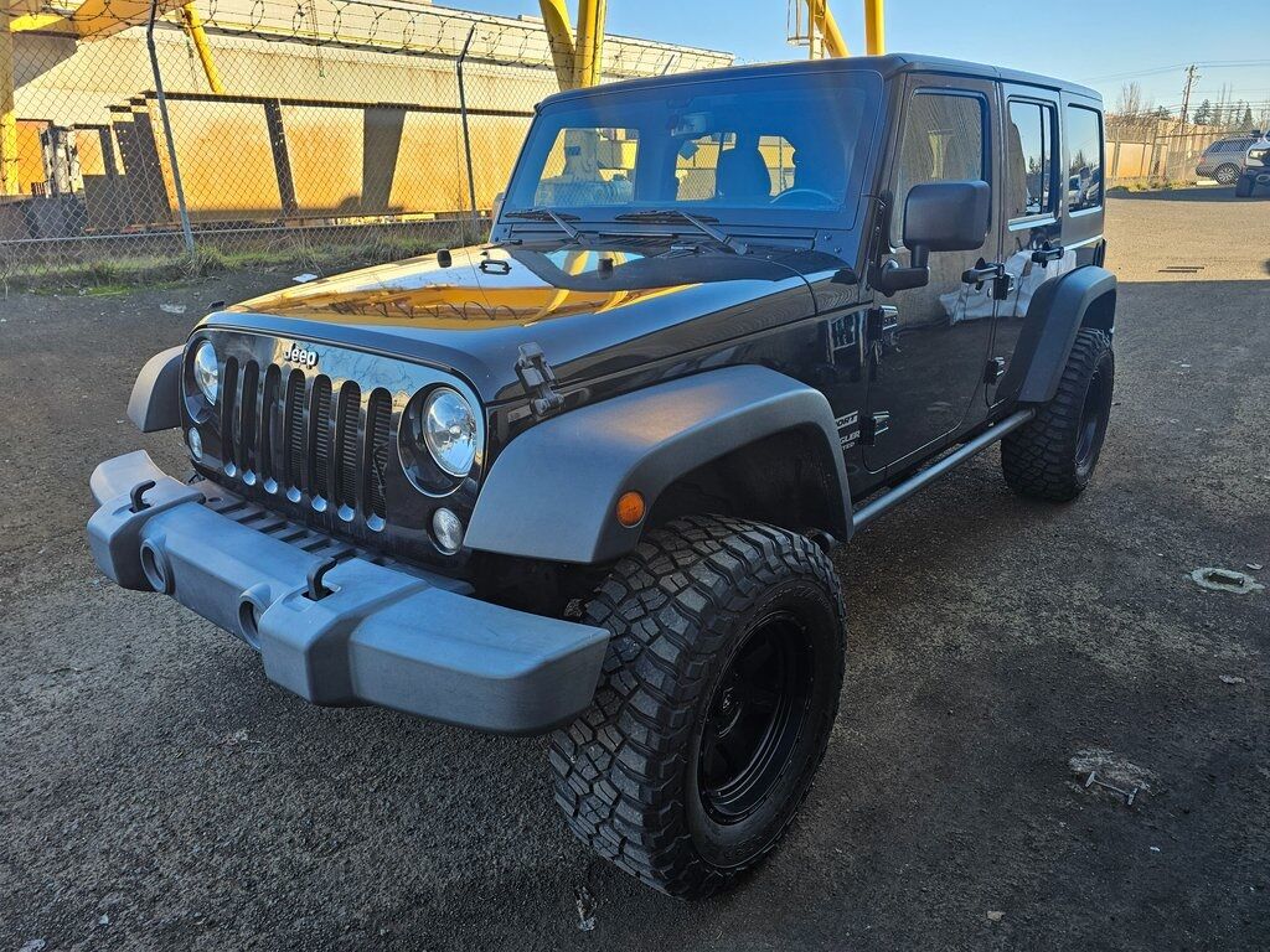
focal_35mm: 23
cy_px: 476
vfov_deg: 58.9
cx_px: 635
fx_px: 844
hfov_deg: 73.9
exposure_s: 1/180
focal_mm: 6.3
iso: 32
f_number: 1.7
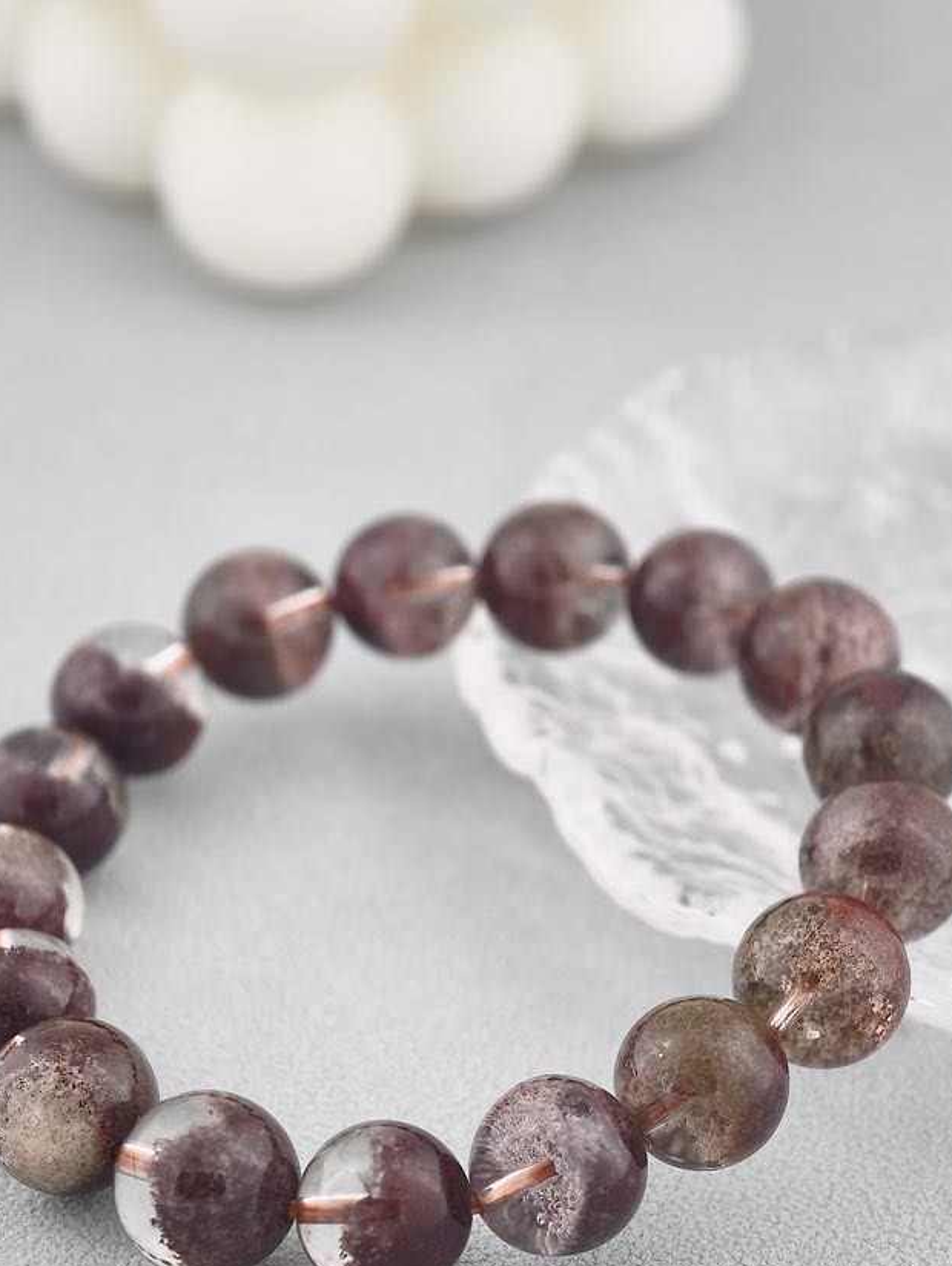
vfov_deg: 16.5
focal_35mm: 119
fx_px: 4355
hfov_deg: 12.5
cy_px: 784
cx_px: 462
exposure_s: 1/160
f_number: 2.67
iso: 125
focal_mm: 22.48
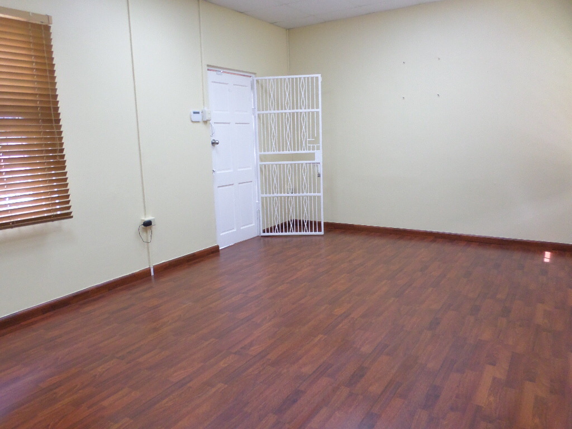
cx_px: 286
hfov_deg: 69.4
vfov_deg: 54.9
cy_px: 214
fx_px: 413
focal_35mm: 25
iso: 200
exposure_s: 1/30
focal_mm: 4.5
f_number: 2.5
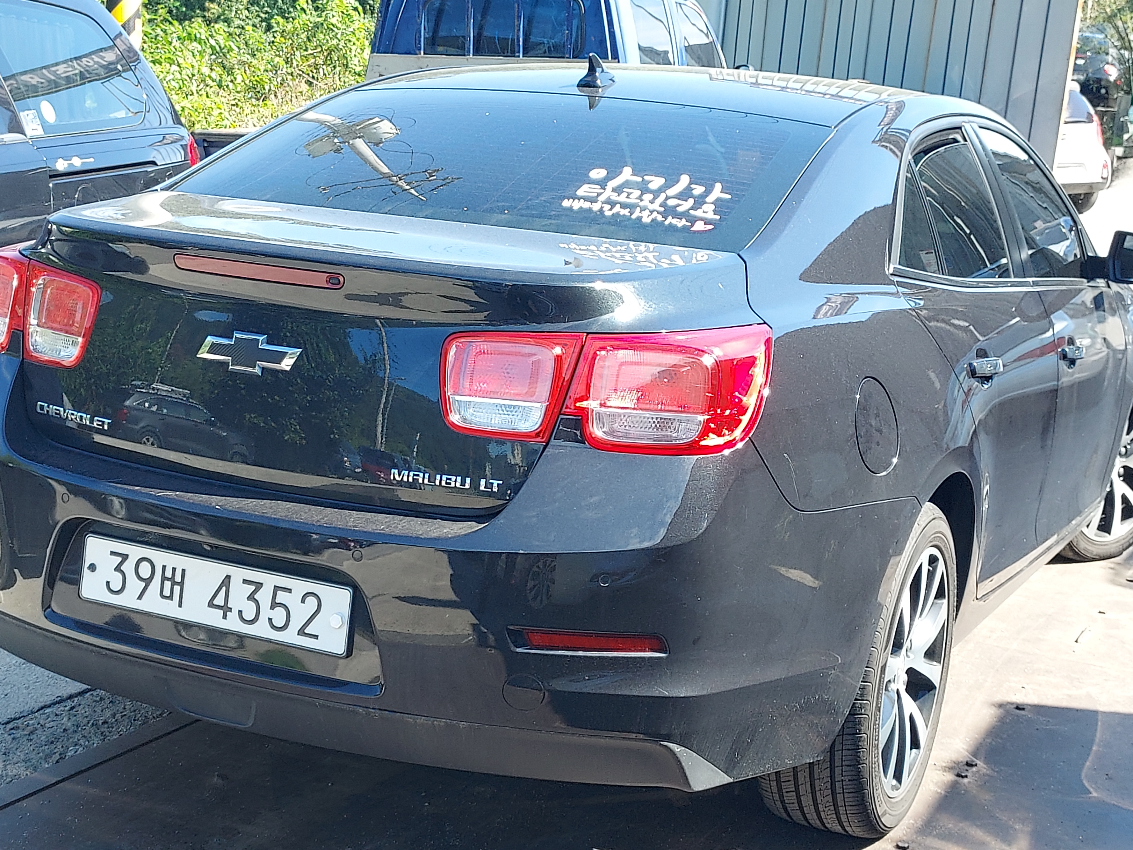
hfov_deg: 65.3
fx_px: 884
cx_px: 561
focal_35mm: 27
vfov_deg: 51.3
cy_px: 471
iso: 40
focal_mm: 4.6
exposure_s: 1/198
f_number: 1.8
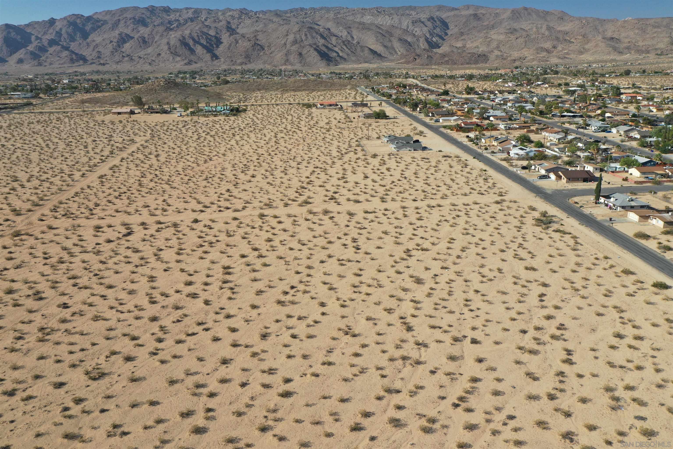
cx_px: 336
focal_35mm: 28
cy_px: 224
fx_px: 523
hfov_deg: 65.5
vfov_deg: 46.4
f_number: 5
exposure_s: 1/320
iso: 100
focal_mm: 10.26
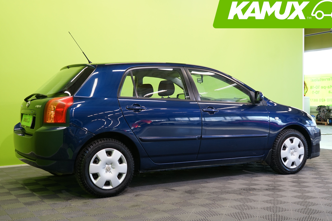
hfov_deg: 43.6
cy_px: 118
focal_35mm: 45
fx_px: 415
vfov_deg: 29.9
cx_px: 161
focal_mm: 36
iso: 500
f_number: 5.6
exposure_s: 1/25
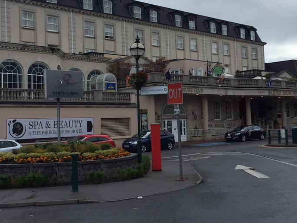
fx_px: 464
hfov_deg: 35.4
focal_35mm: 54
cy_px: 91
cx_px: 174
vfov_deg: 27.0
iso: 32
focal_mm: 4.15
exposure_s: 1/1014
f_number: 2.2
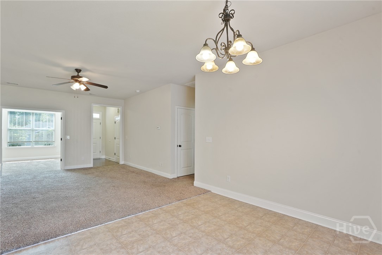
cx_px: 191
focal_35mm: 16
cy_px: 128
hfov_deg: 96.7
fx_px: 170
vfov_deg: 73.8
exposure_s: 1/1.6
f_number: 10
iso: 320
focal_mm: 16
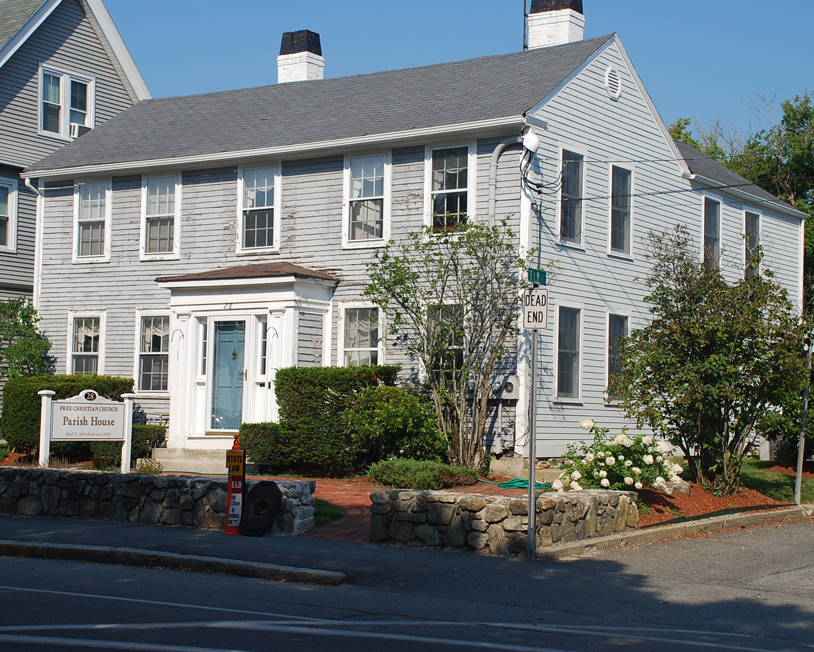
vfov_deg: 25.6
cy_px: 324
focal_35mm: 60
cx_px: 414
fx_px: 1435
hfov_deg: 31.7
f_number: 9
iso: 100
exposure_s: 1/320
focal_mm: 35
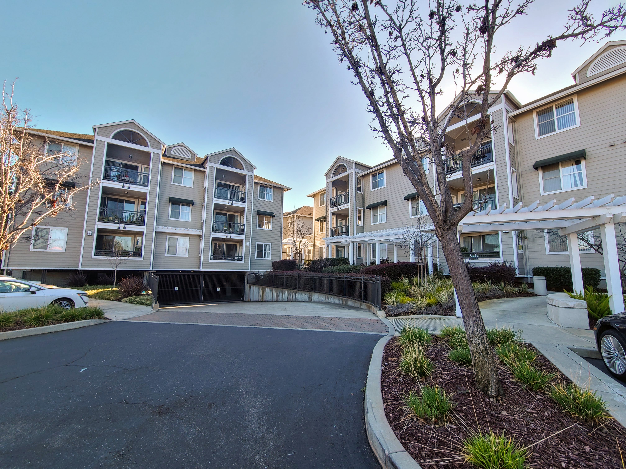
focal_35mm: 13
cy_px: 234
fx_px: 235
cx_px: 313
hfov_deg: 106.2
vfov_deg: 89.9
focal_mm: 2.2
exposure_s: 1/258
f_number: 2.2
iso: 50
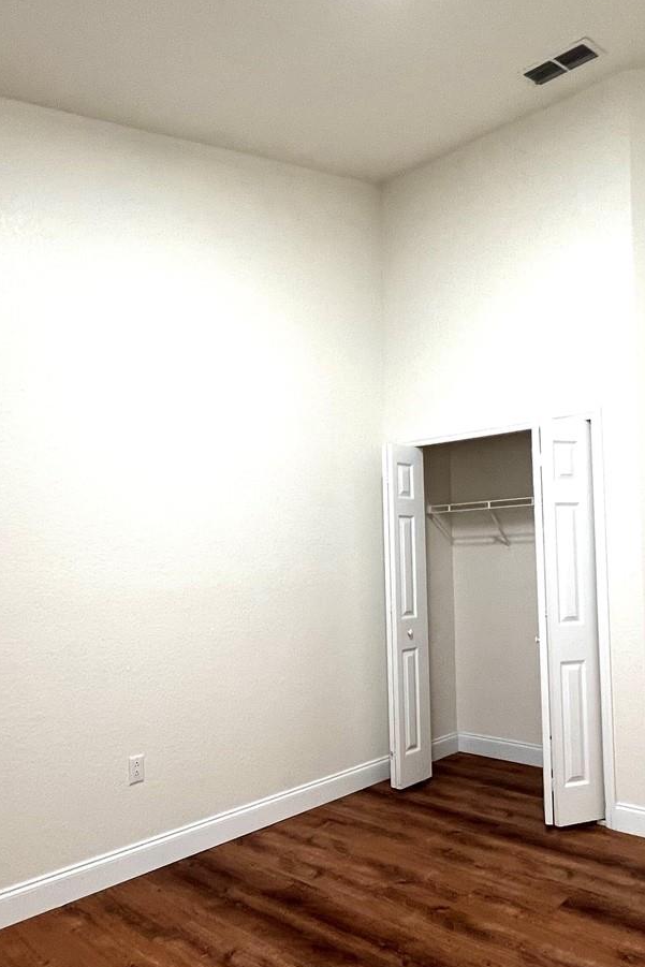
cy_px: 545
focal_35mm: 24
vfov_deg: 73.4
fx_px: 645
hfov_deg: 52.9
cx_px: 371
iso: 160
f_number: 1.8
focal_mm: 1.57
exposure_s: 1/60
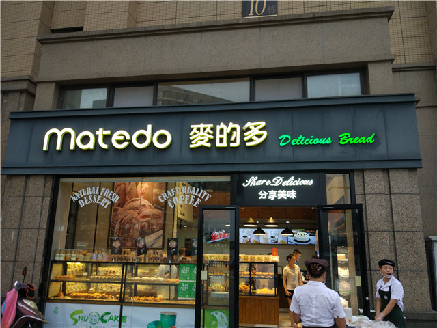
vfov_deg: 49.7
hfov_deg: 63.4
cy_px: 164
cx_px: 218
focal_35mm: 28
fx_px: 353
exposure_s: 1/50
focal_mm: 4.26
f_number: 2
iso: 125
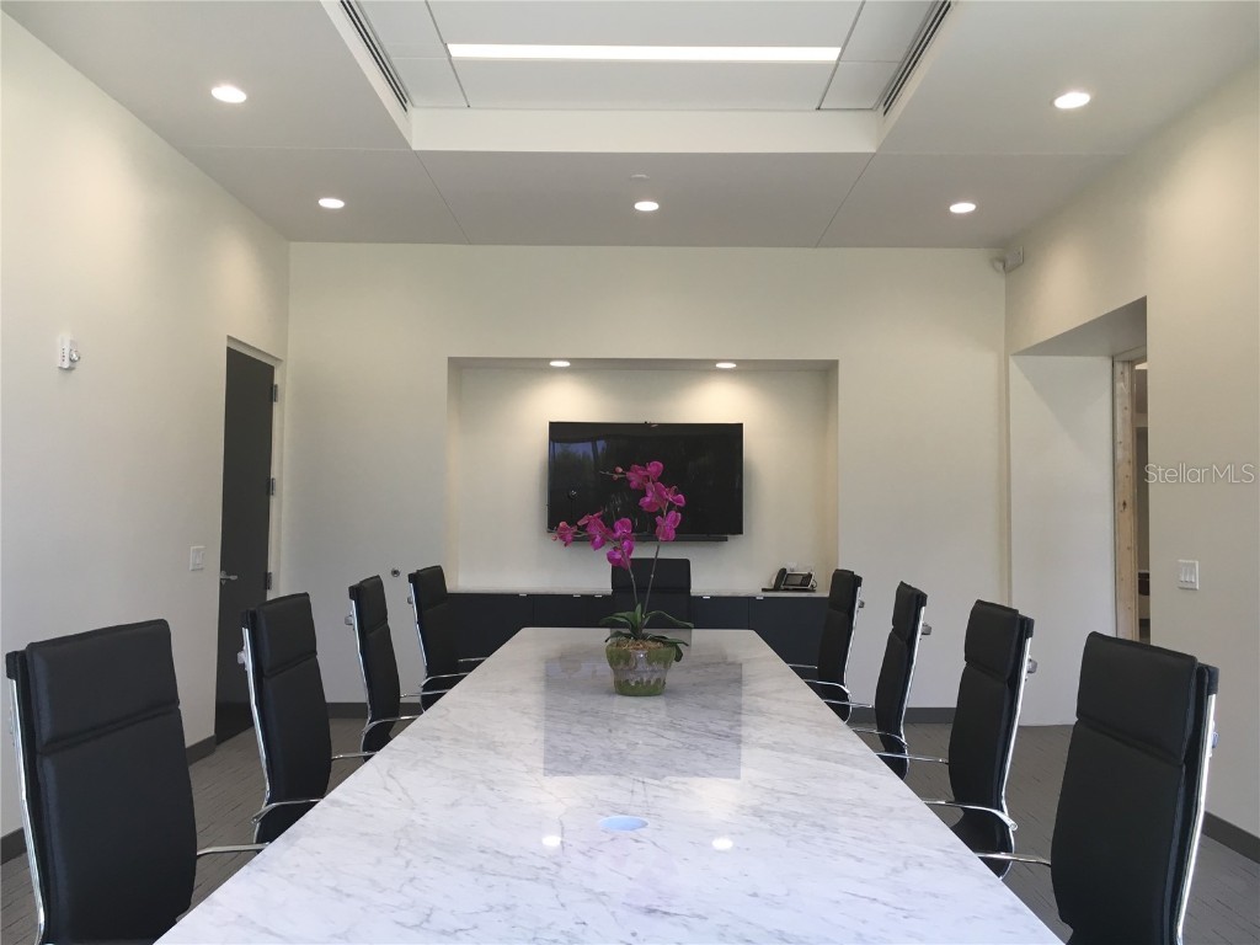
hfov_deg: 61.7
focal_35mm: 29
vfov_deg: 48.2
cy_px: 472
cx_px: 630
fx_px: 1056
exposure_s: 1/40
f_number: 2.2
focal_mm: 4.15
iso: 25
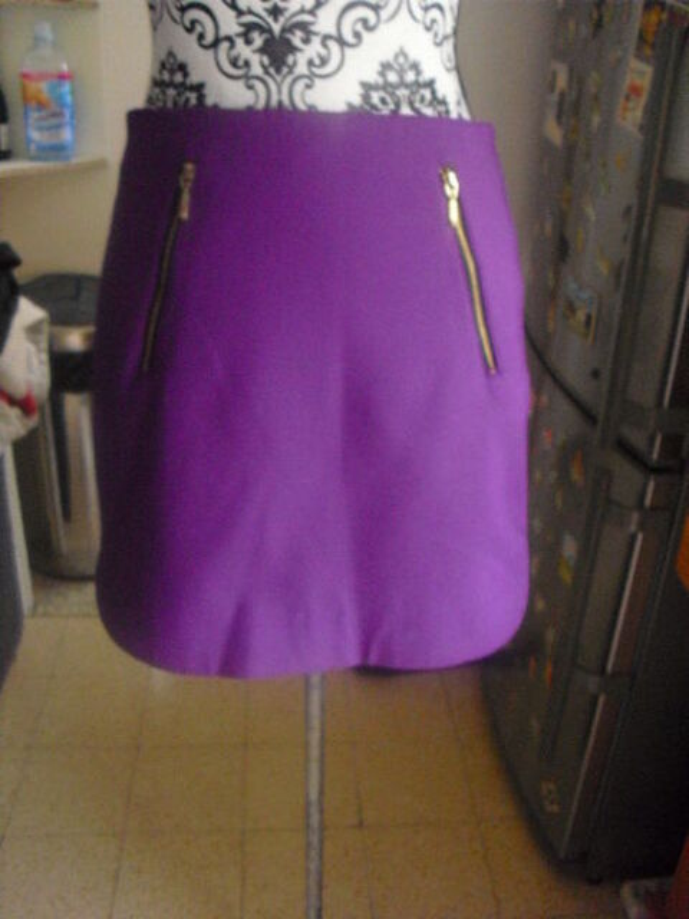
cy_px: 460
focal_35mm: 36
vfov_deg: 51.4
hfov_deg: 39.7
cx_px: 344
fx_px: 955
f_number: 3.1
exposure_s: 1/8
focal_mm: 6.3
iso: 800
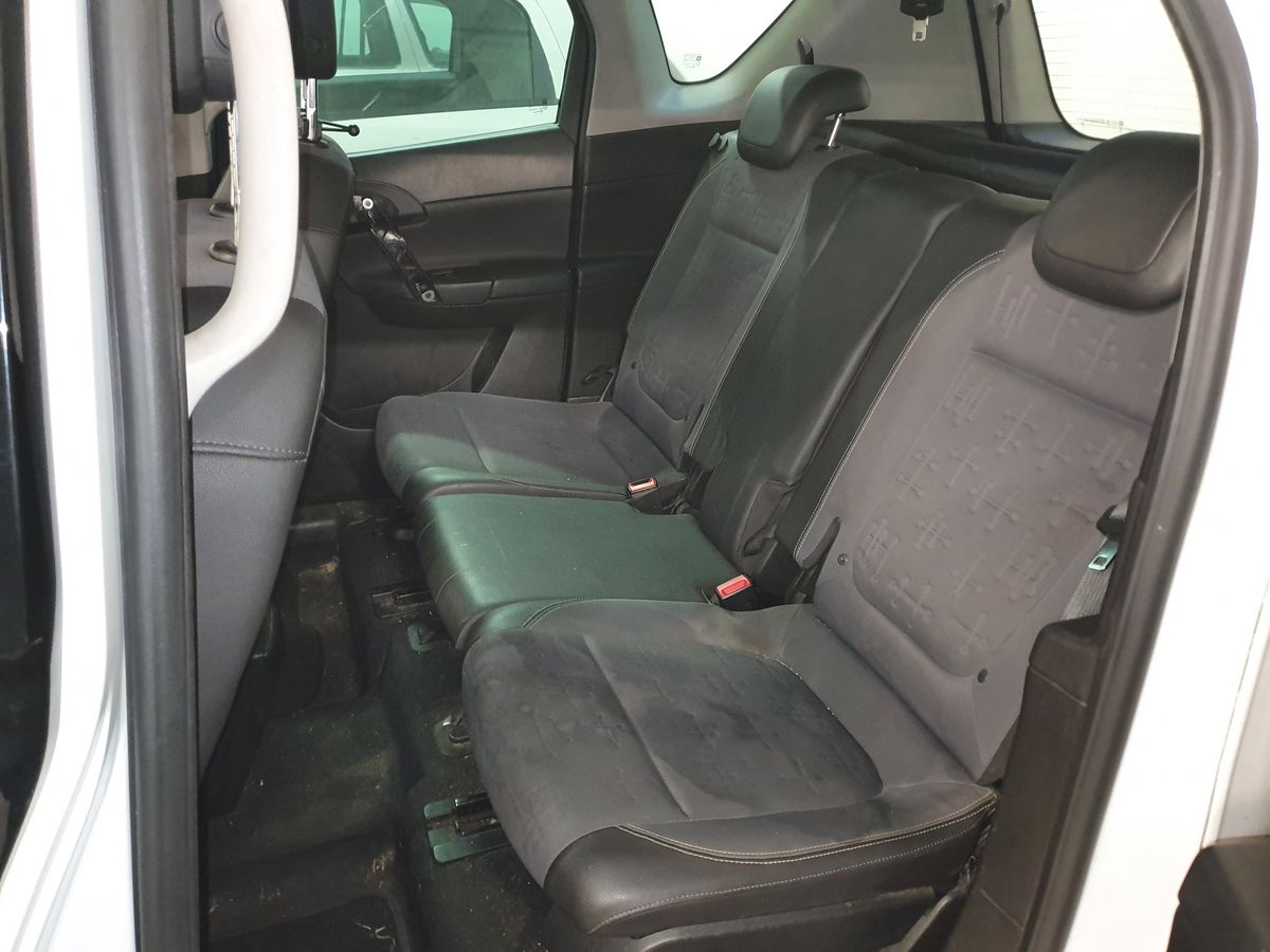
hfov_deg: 67.3
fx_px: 954
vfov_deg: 53.1
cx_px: 635
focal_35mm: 26
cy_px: 476
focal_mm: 4.3
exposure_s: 1/8
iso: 400
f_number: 1.5
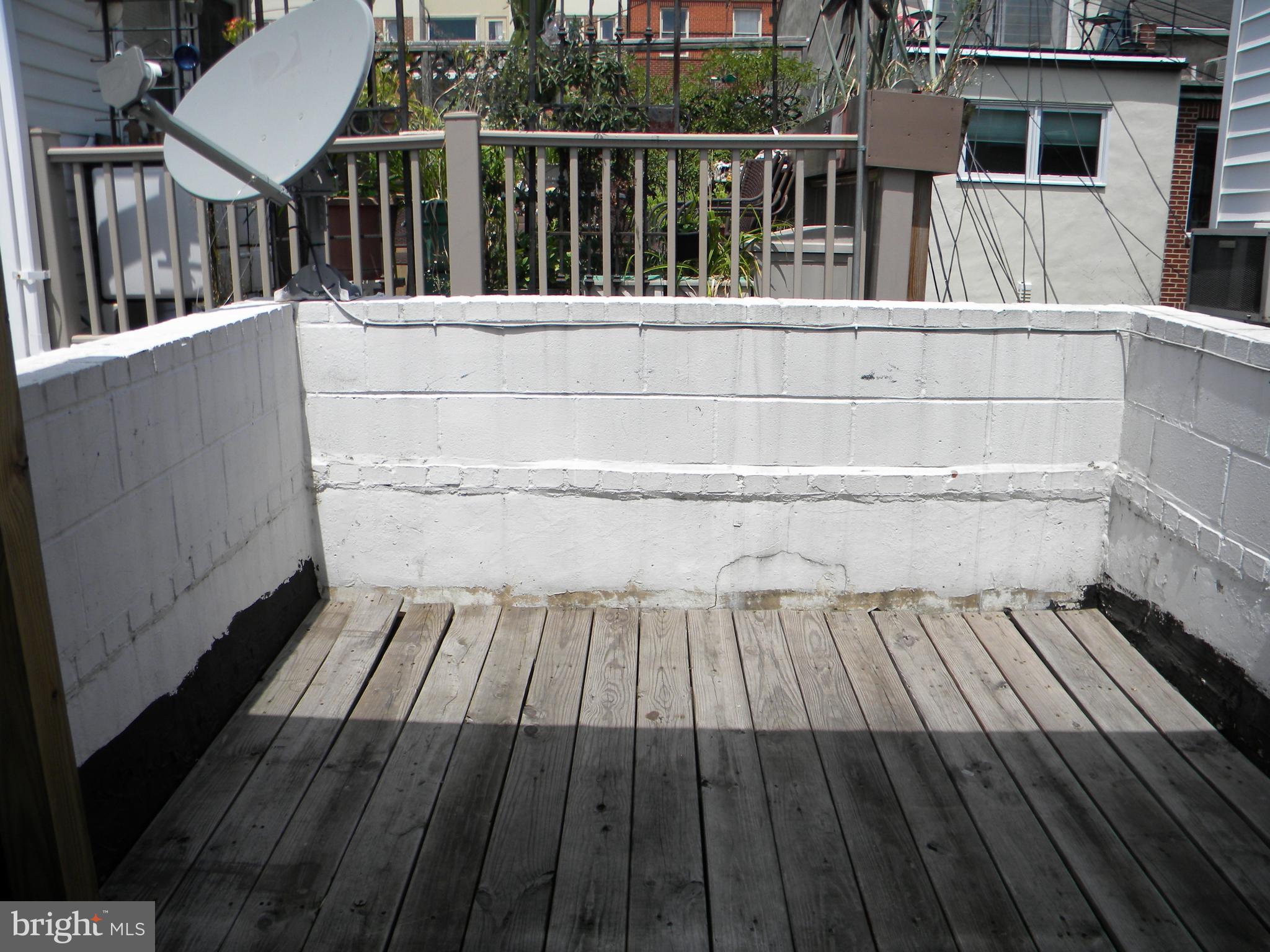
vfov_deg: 49.7
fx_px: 1027
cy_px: 476
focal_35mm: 28
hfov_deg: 63.4
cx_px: 635
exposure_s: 1/314
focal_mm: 5
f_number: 7
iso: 80
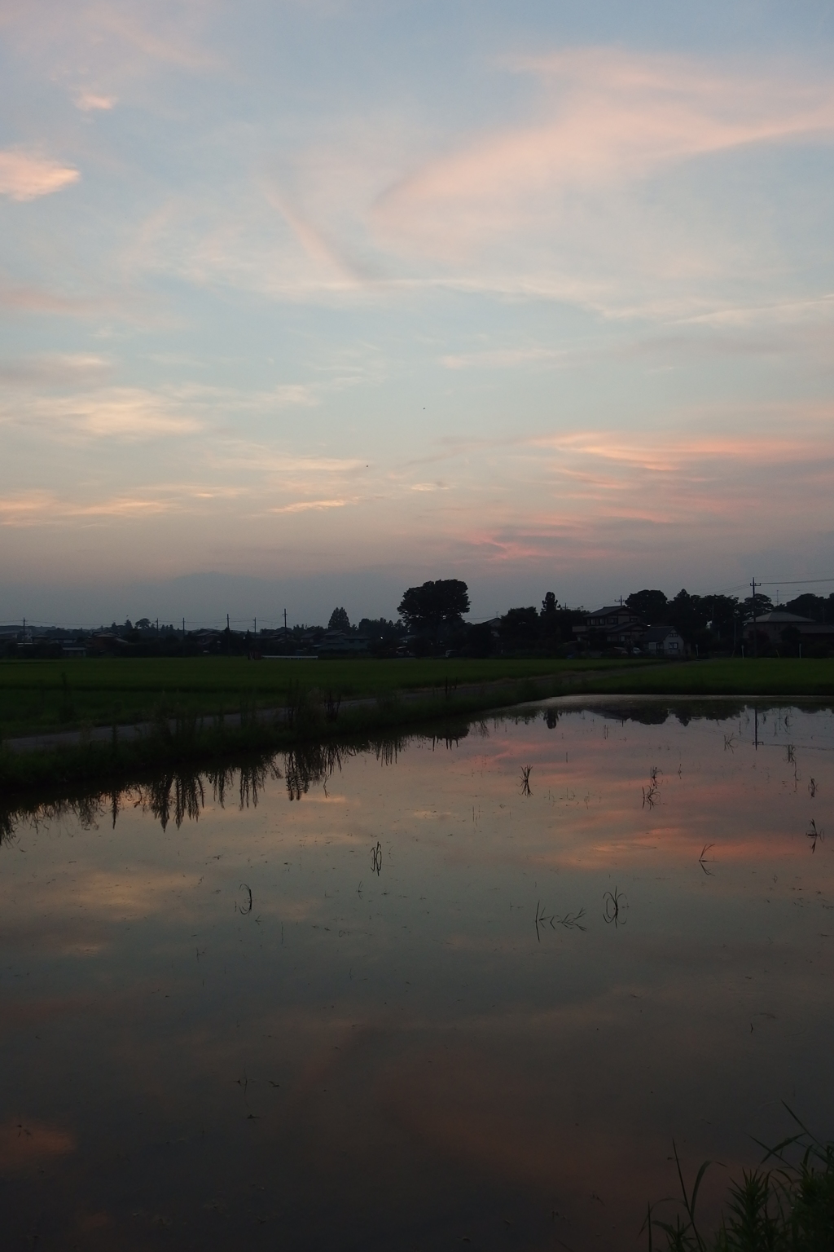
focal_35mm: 26
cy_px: 626
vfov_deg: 69.4
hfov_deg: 49.6
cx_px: 417
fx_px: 903
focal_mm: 4.7
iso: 100
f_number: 2.5
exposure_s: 1/100
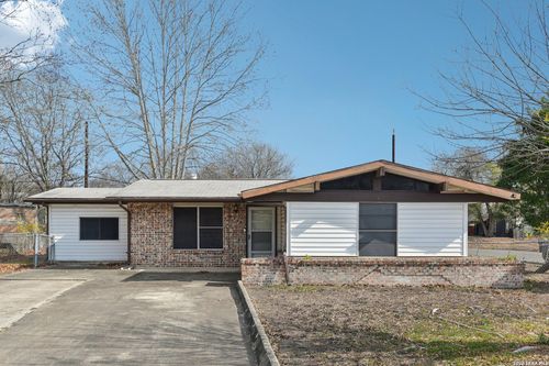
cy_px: 183
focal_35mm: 30
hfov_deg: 61.9
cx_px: 274
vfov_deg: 43.6
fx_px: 457
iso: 400
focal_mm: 30
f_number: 8
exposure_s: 1/640
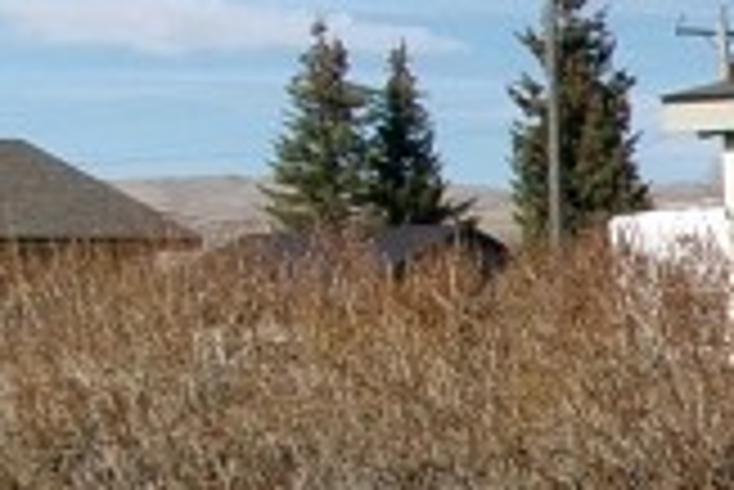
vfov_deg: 7.4
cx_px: 2085
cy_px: 611
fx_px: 3734
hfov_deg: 9.3
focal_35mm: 183
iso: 100
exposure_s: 1/170
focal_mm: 5.1
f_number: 10.8
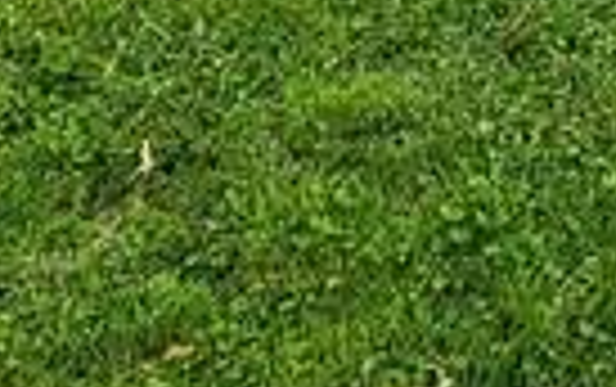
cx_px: 931
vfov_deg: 9.3
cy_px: -864
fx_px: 1731
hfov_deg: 18.0
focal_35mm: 103
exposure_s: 1/1429
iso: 50
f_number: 2.2
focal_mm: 2.2
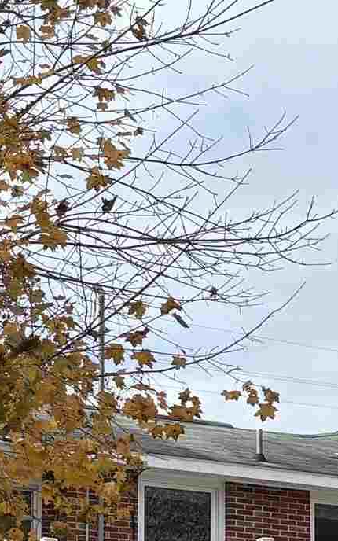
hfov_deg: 10.2
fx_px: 1813
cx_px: 570
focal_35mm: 123
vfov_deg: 16.5
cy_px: 579
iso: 50
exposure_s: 1/1590
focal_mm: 5.96
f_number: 1.6
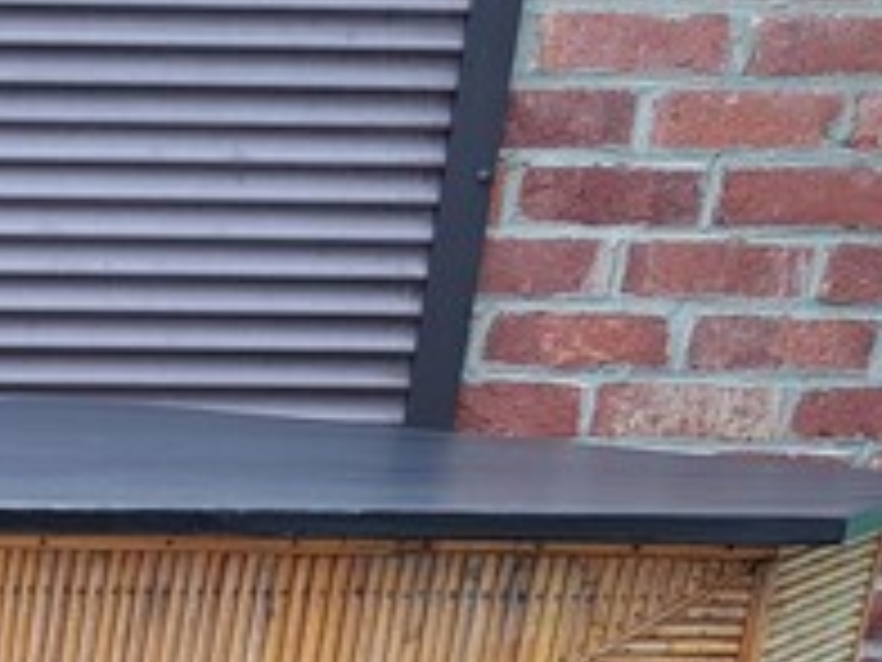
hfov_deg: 16.4
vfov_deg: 14.0
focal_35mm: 98
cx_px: -770
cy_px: 1031
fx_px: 2497
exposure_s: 1/50
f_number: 1.8
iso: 50
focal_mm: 5.23
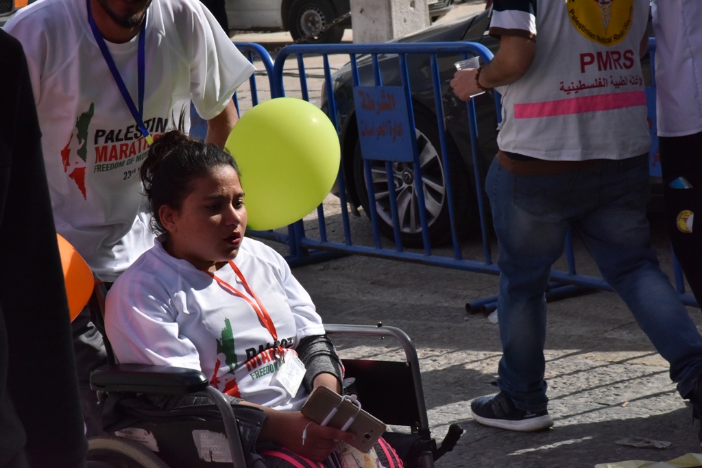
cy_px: 234
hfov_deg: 17.1
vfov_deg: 11.4
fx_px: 2340
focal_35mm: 120
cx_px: 351
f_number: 20
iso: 2500
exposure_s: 1/1600
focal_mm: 120
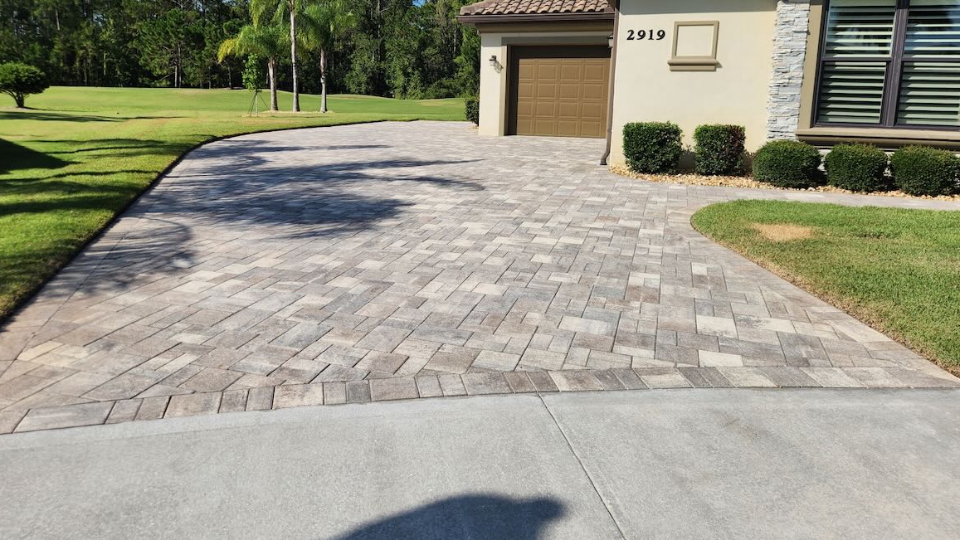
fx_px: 662
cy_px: 201
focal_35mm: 26
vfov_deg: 44.0
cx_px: 468
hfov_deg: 71.9
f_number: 1.8
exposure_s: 1/2240
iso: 20
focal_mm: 5.4
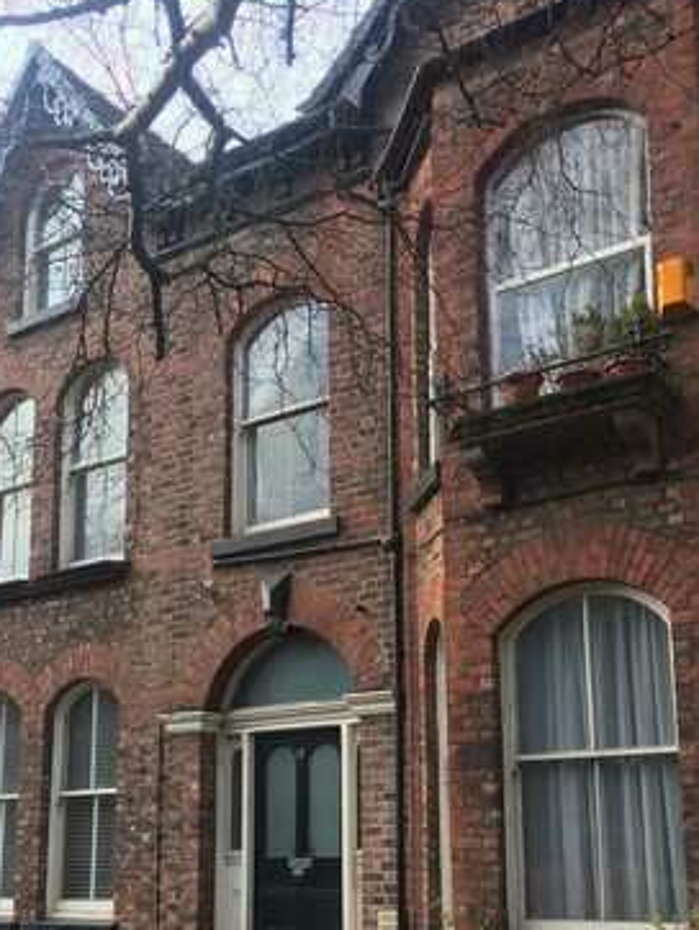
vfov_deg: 44.0
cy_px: 638
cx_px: 350
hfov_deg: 34.4
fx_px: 1129
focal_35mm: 42
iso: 32
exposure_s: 1/622
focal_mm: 4.15
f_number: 2.2
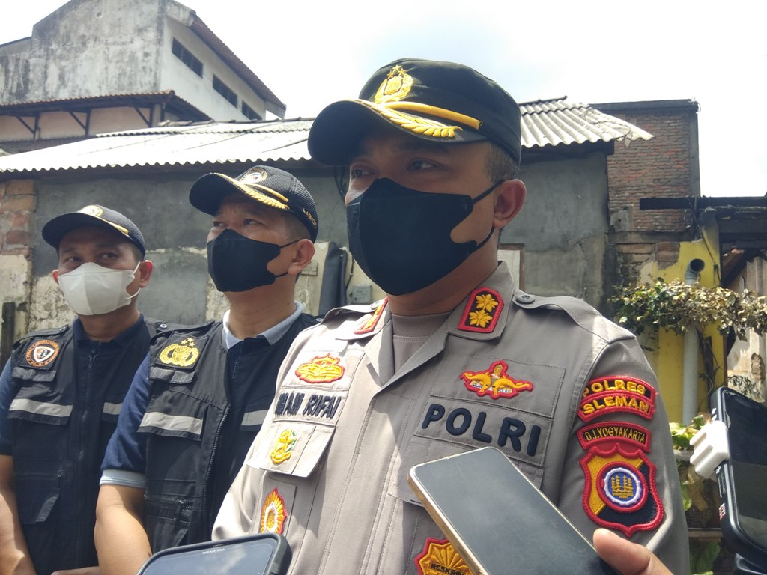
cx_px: 384
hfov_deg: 79.0
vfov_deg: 63.4
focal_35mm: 21
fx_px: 465
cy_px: 288
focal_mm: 3.57
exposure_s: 1/523
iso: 100
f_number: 2
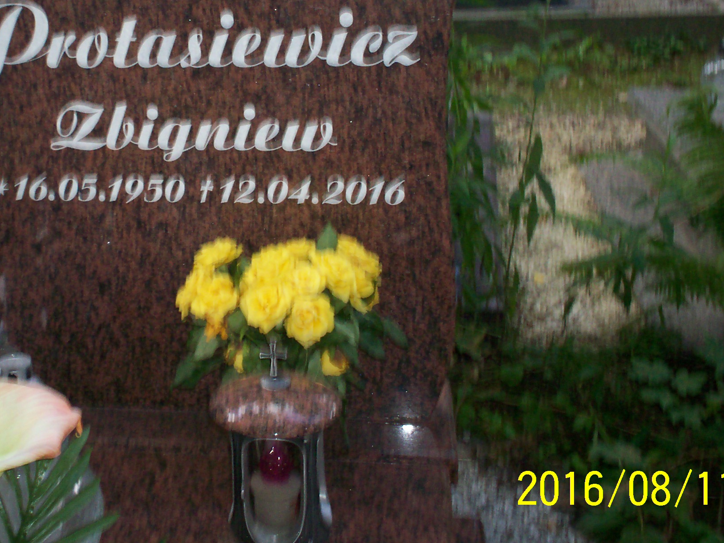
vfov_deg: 25.5
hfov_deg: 33.4
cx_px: 222
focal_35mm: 57
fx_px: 1192
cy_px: 172
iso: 140
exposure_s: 1/60
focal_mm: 6
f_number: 4.5
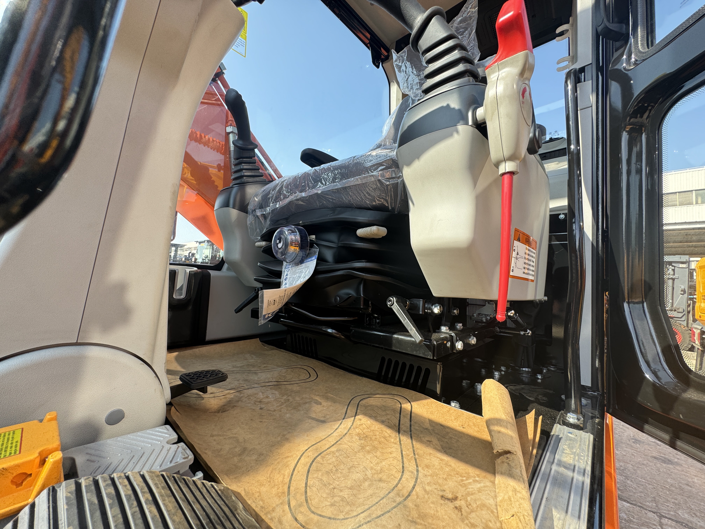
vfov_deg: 85.7
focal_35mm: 14
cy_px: 264
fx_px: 285
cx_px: 352
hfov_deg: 102.1
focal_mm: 2.22
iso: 40
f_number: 2.2
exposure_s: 1/206
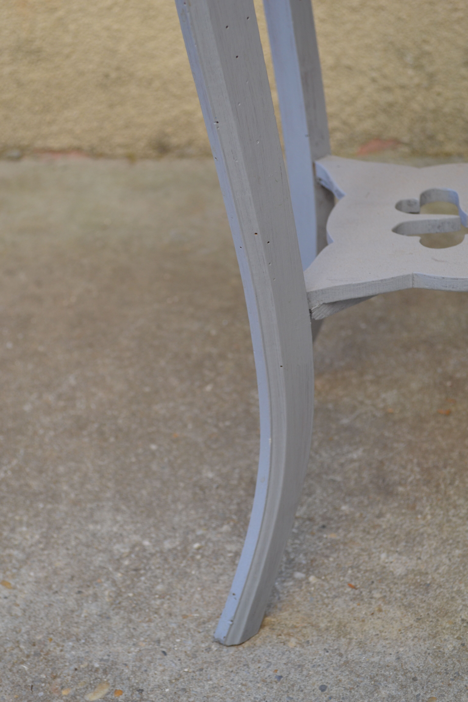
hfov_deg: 22.6
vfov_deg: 33.4
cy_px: 351
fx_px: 1170
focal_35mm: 60
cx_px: 234
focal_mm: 40
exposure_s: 1/125
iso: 320
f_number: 5.6
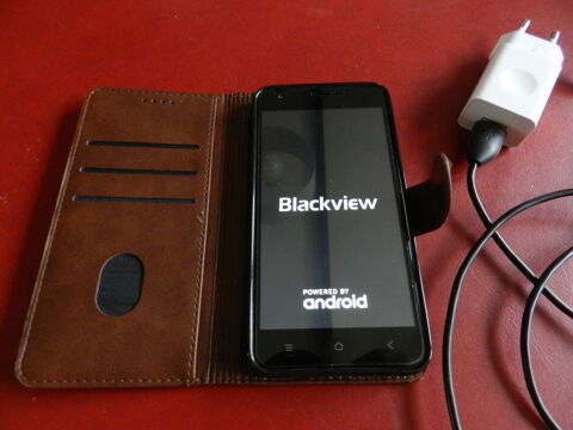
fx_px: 381
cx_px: 286
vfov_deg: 58.9
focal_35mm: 23
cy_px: 215
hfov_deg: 73.9
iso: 450
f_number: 3.4
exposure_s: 1/15
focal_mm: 4
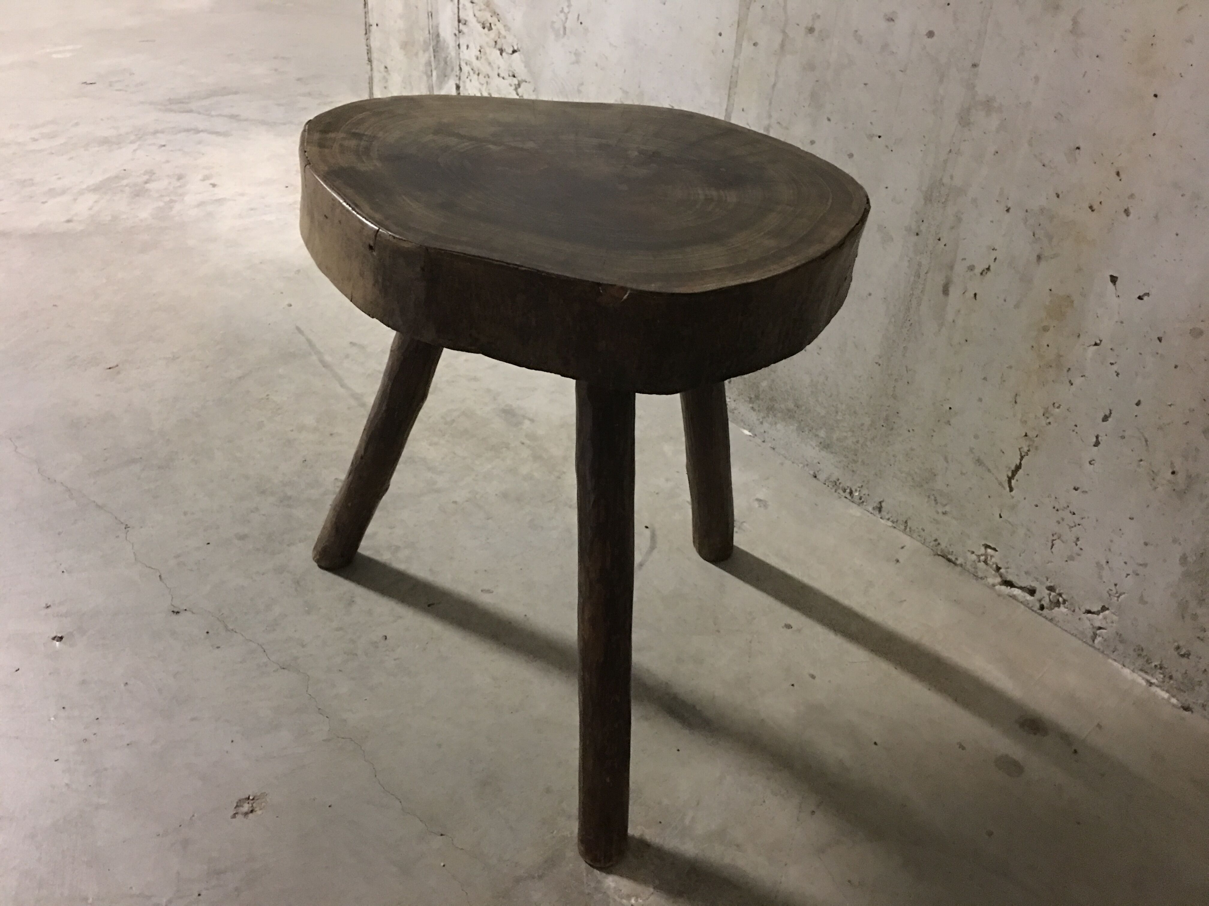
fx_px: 1013
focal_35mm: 29
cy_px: 453
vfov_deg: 48.2
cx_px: 604
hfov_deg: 61.7
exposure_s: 1/4
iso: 125
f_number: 2.2
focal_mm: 4.15
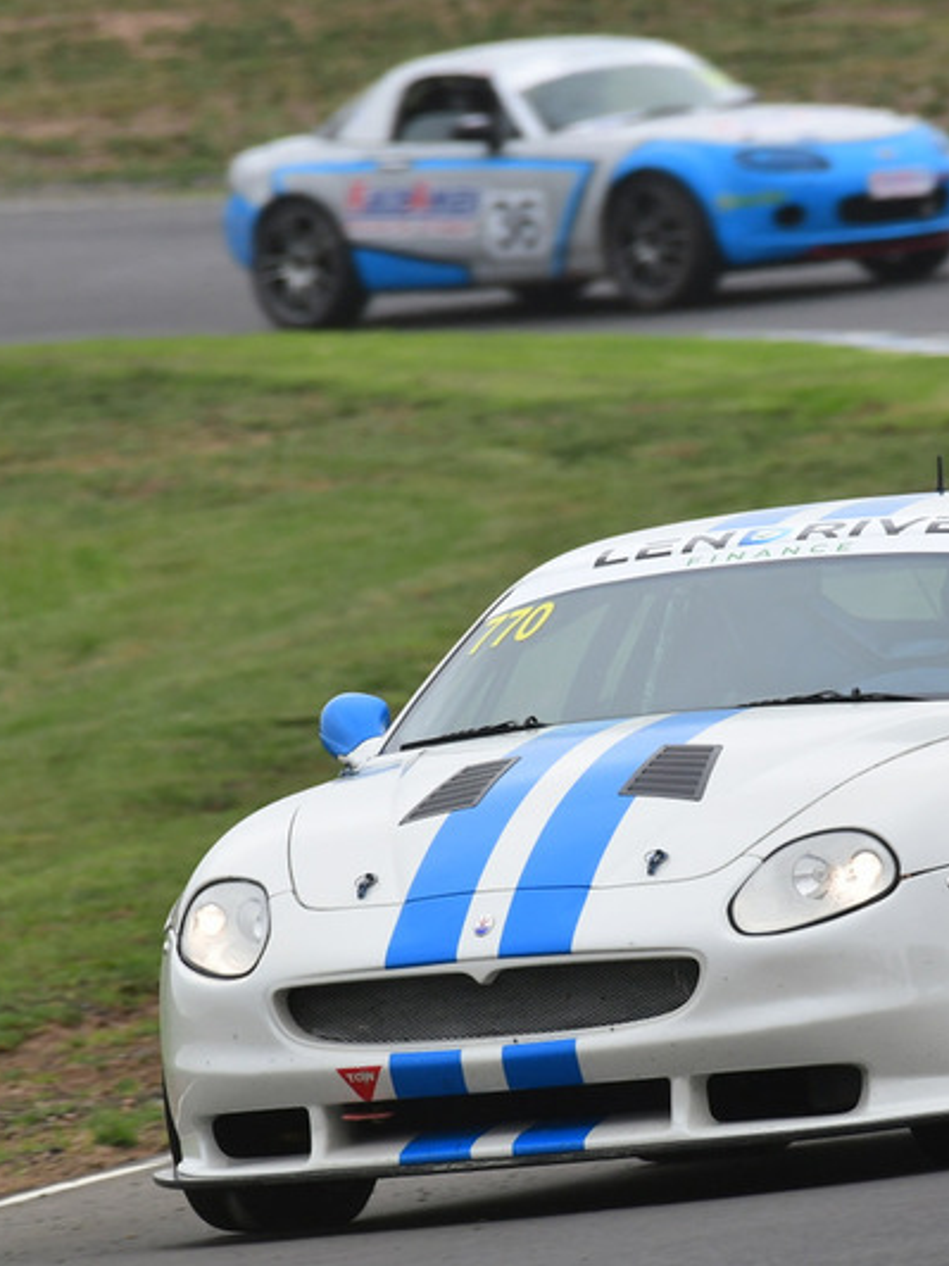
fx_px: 39660
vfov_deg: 1.8
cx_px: 614
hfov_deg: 1.4
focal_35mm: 1085
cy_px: 633
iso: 640
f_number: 10
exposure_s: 1/640
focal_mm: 500
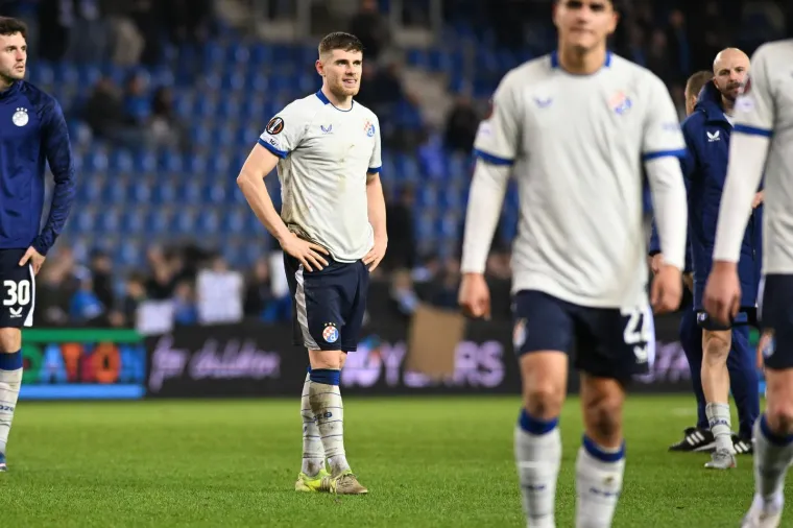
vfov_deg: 4.6
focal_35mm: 300
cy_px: 264
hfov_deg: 6.9
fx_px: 6605
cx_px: 396
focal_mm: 300
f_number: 4
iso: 5000
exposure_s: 1/1250
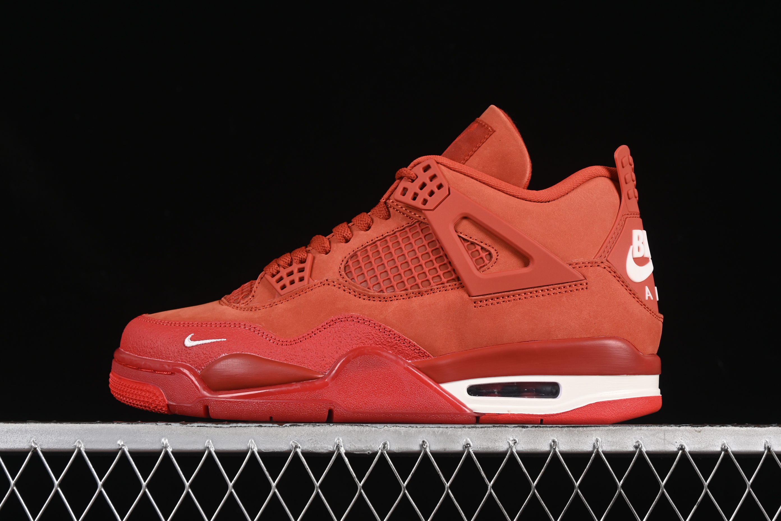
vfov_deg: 18.2
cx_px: 390
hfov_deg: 27.0
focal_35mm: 75
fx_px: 1627
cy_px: 260
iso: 160
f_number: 7.1
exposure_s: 1/80
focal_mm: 50
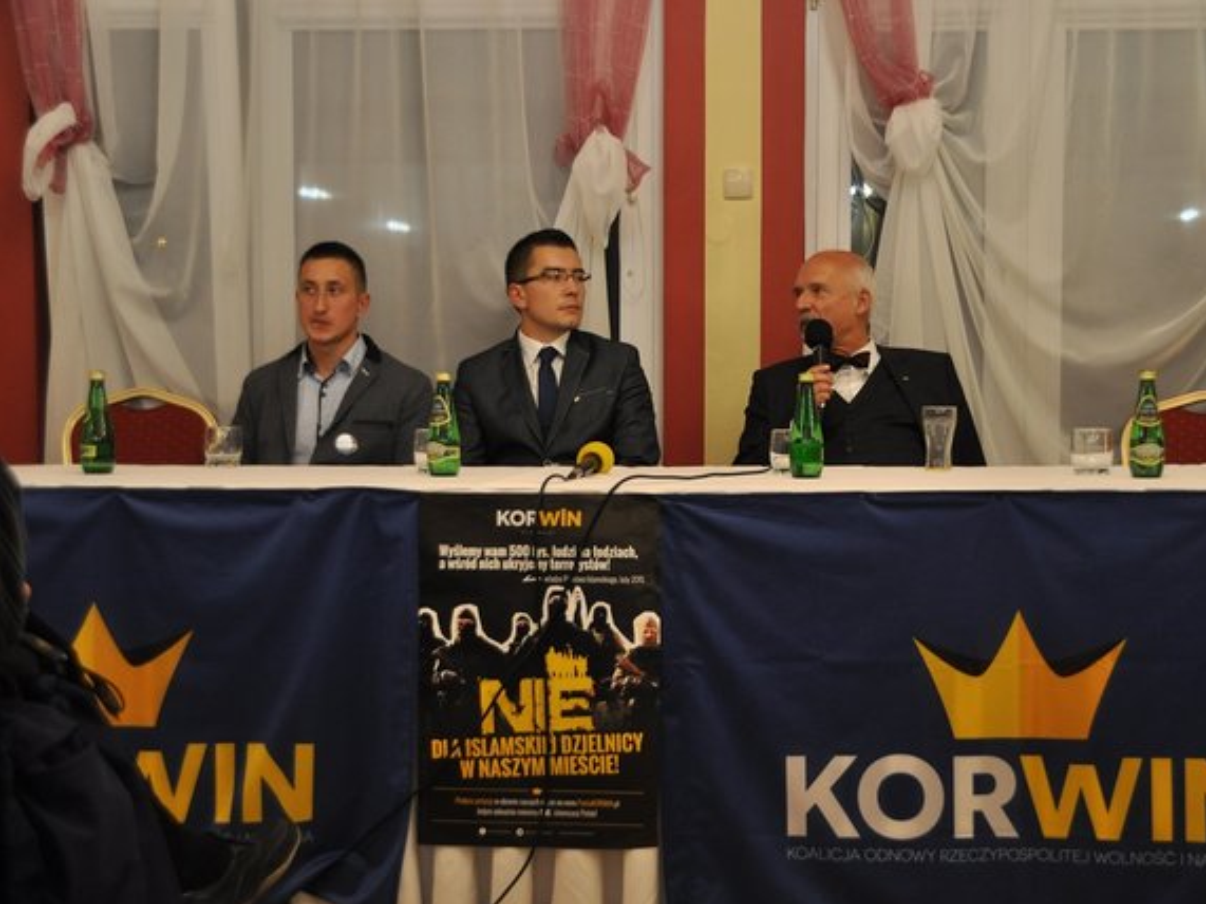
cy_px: 454
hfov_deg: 39.9
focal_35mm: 48
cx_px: 684
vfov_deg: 30.5
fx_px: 1656
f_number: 4
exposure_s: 1/30
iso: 1000
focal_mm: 29
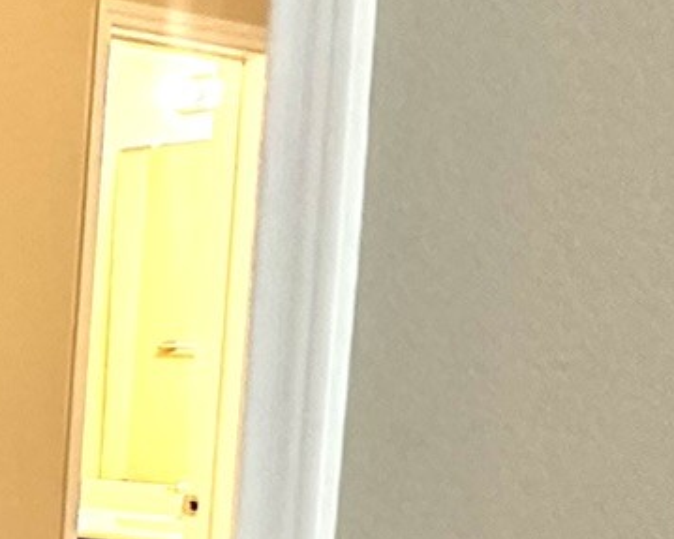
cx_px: -689
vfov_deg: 19.3
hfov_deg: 17.3
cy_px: 500
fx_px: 1556
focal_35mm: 78
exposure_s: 1/60
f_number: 2.2
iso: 500
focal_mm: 2.22
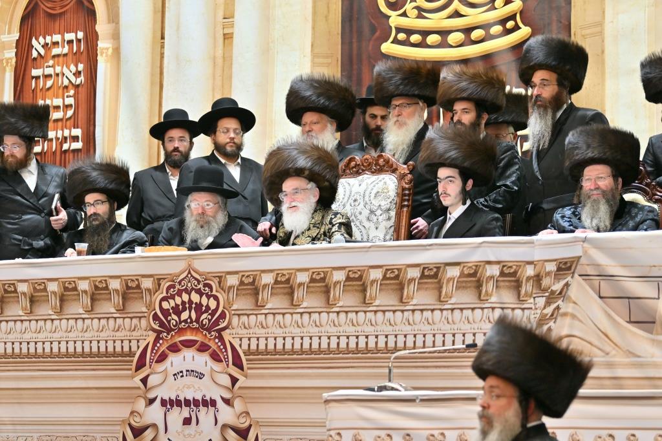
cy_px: 220
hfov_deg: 16.1
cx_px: 331
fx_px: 2335
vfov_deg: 10.8
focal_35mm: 127
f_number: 2.8
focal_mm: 85
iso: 400
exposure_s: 1/250
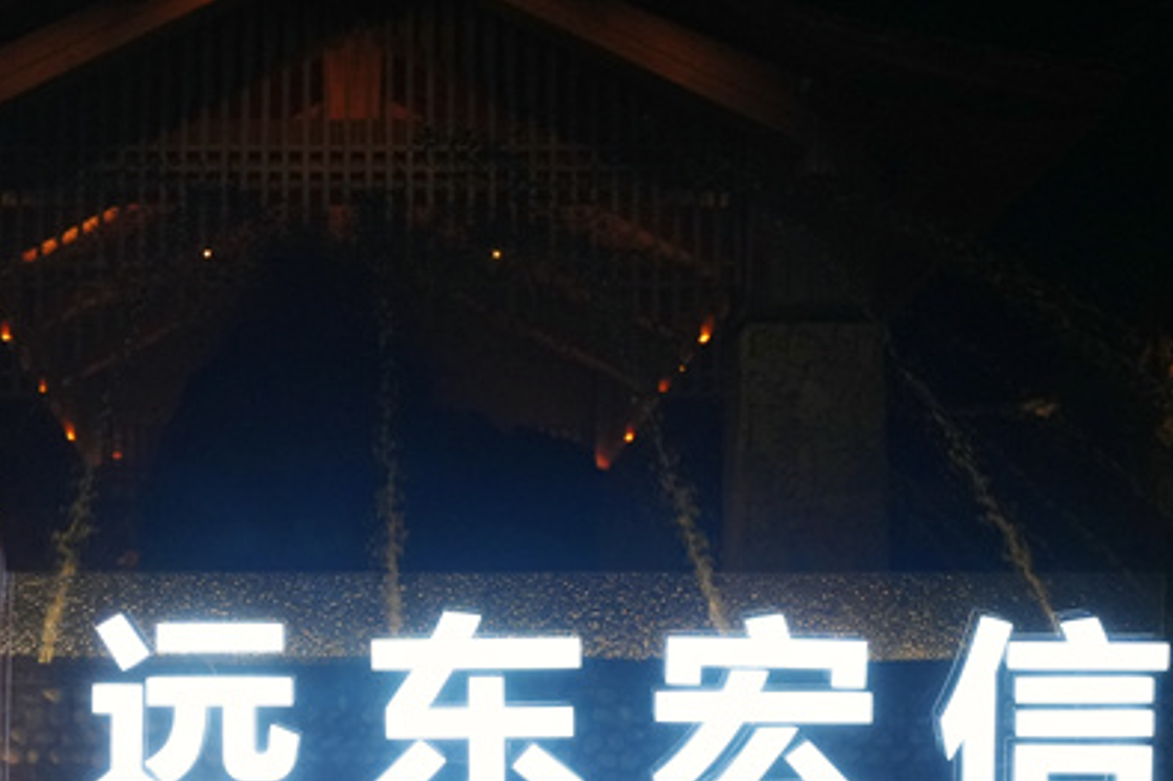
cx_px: 291
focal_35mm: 85
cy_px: 696
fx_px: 2775
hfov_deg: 23.6
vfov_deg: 15.8
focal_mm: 42.1
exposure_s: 1/200
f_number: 4.5
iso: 1600
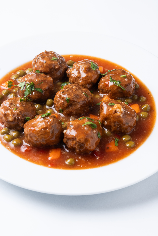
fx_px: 592
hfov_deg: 15.2
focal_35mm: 90
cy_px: 118
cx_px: 79
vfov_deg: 22.6
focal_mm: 60
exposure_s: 1/200
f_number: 9
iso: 100
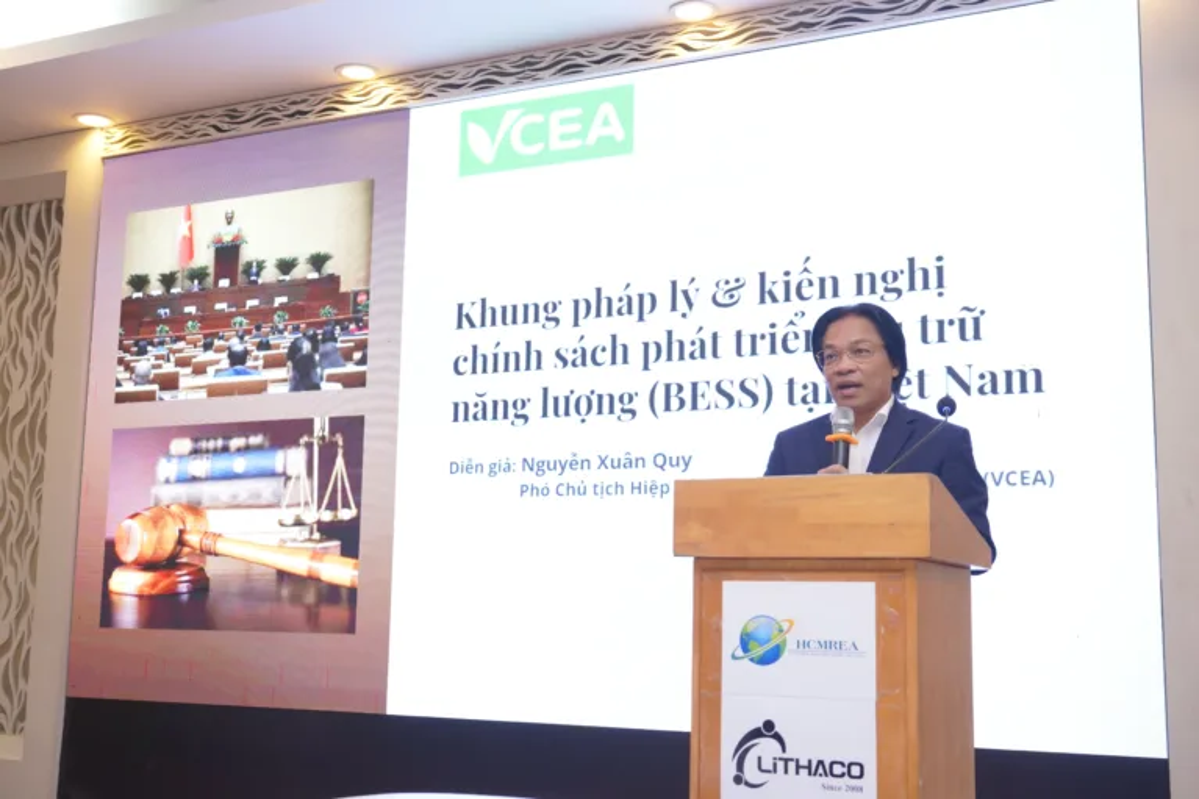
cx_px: 600
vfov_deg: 31.4
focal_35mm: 43
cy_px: 400
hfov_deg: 45.7
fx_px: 1422
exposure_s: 1/160
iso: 1600
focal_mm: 42.7
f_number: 4
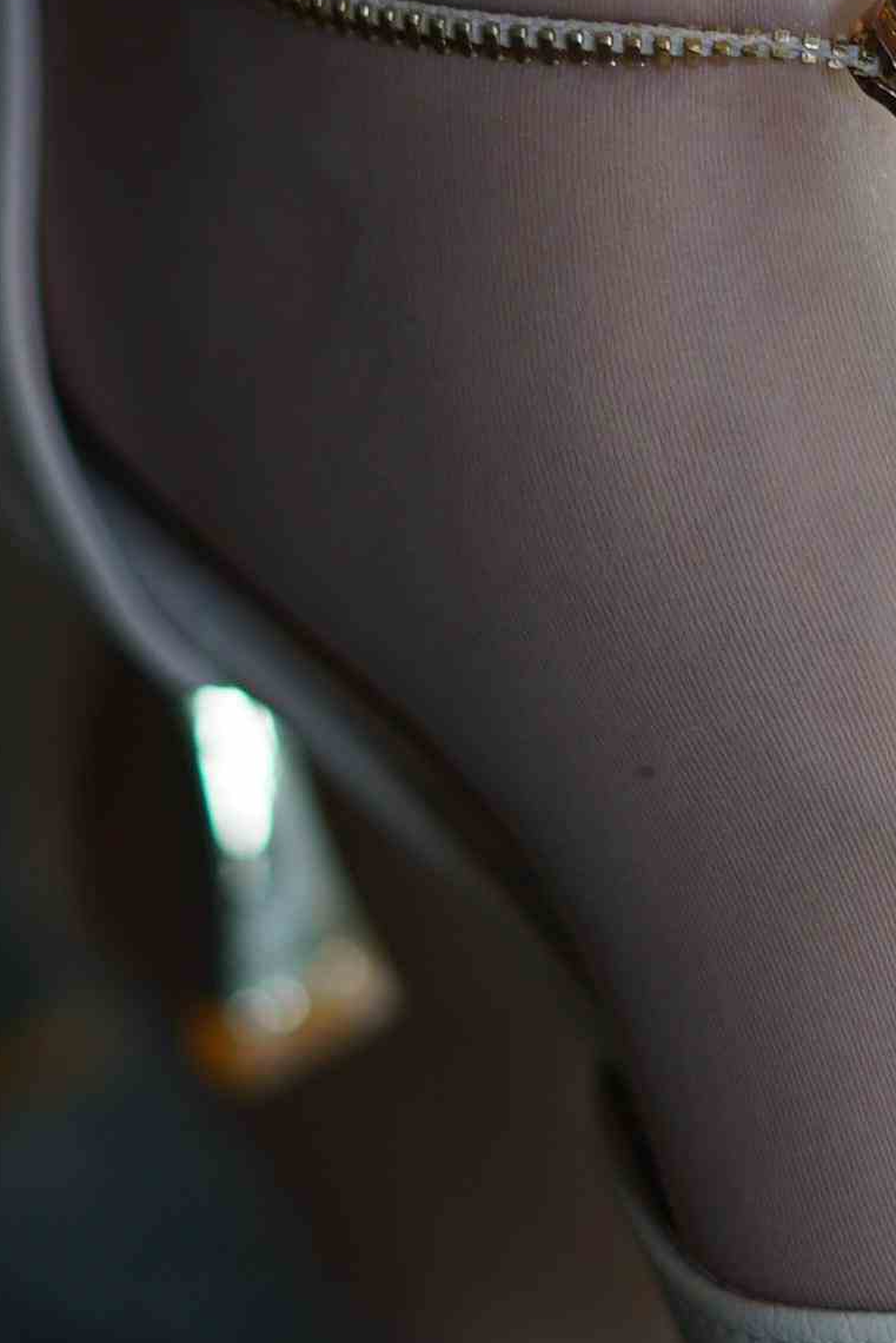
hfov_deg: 7.4
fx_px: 6937
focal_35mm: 186
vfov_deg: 11.0
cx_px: 905
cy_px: 311
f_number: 2
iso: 200
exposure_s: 1/100
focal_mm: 50
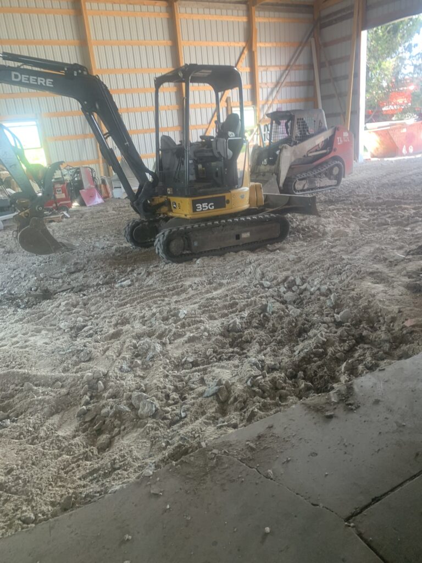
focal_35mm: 26
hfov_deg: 53.1
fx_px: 423
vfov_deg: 67.3
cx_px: 211
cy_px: 282
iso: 100
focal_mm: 4.25
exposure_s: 1/97
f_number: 1.8
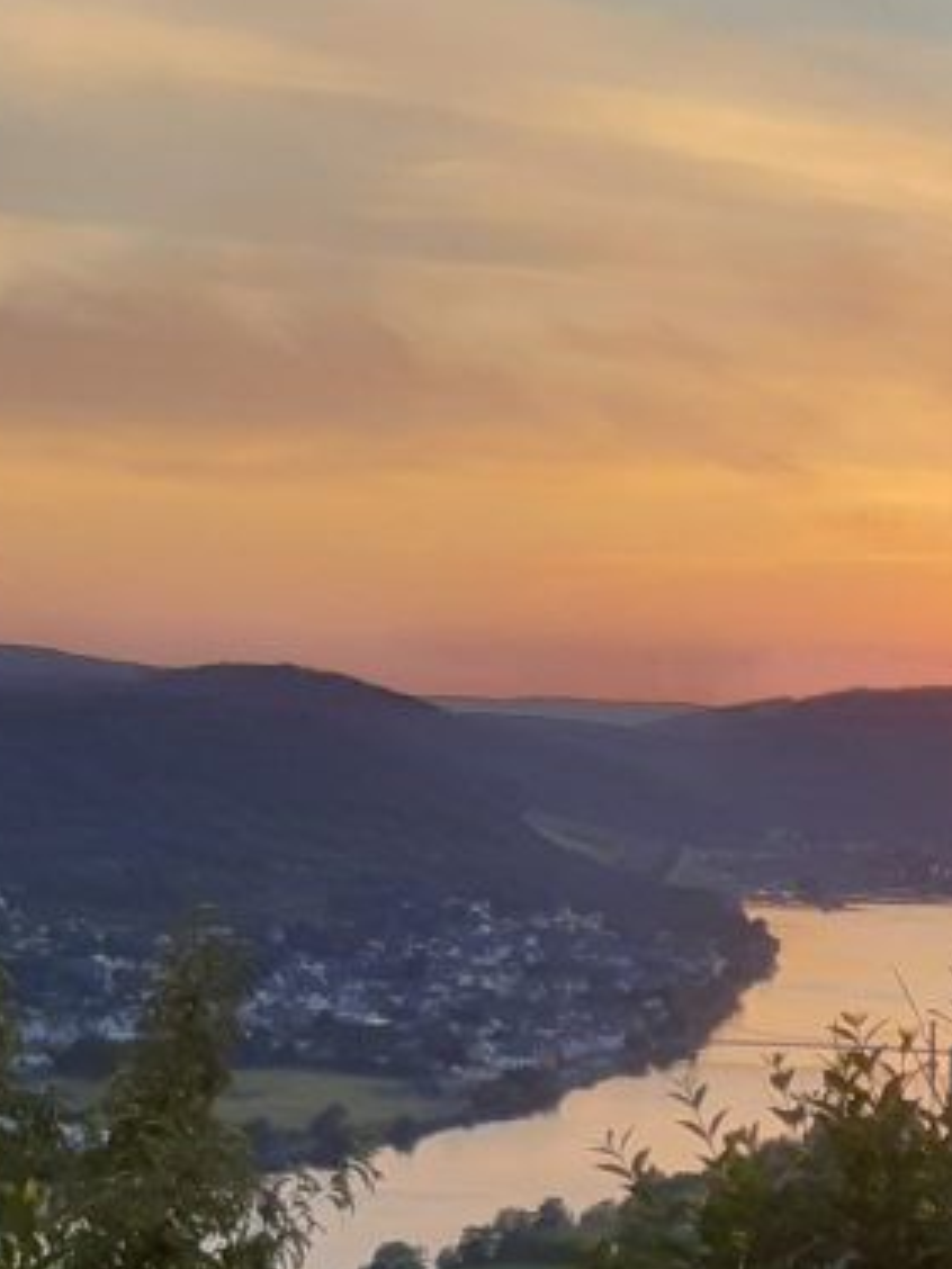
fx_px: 3044
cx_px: 1360
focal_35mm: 83
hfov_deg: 16.4
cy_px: 1394
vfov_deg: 22.3
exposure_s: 1/195
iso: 40
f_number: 1.7
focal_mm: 3.92
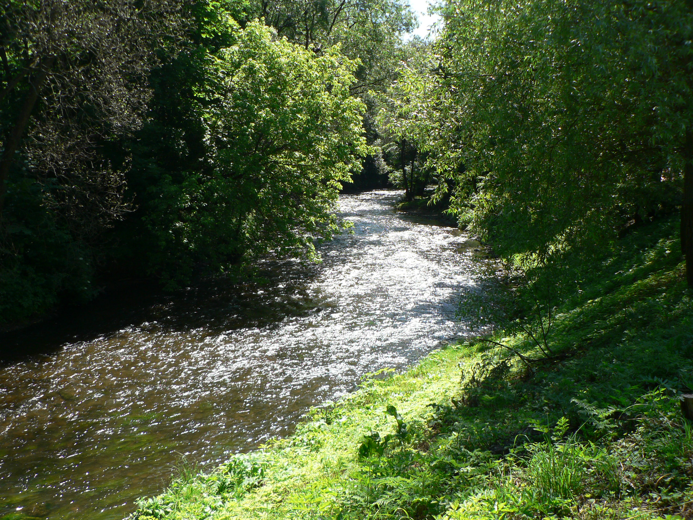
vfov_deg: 39.7
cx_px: 346
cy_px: 260
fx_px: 721
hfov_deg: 51.4
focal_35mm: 36
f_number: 4
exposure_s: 1/200
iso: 80
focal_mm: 6
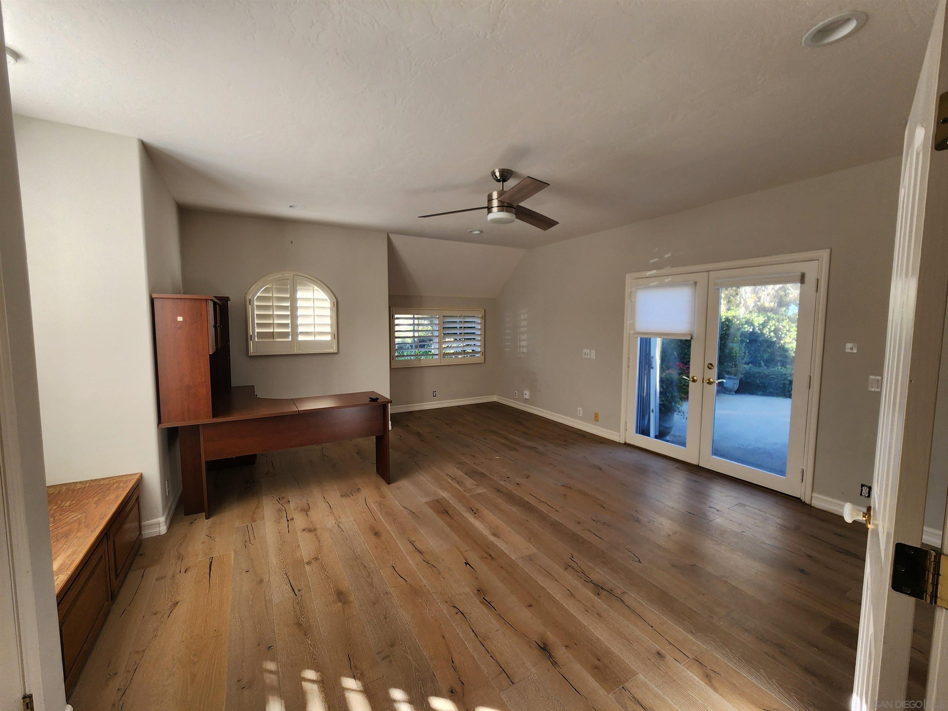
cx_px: 474
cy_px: 356
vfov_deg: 89.9
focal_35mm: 13
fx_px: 356
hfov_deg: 106.2
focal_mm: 2.2
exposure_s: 1/120
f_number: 2.2
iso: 80
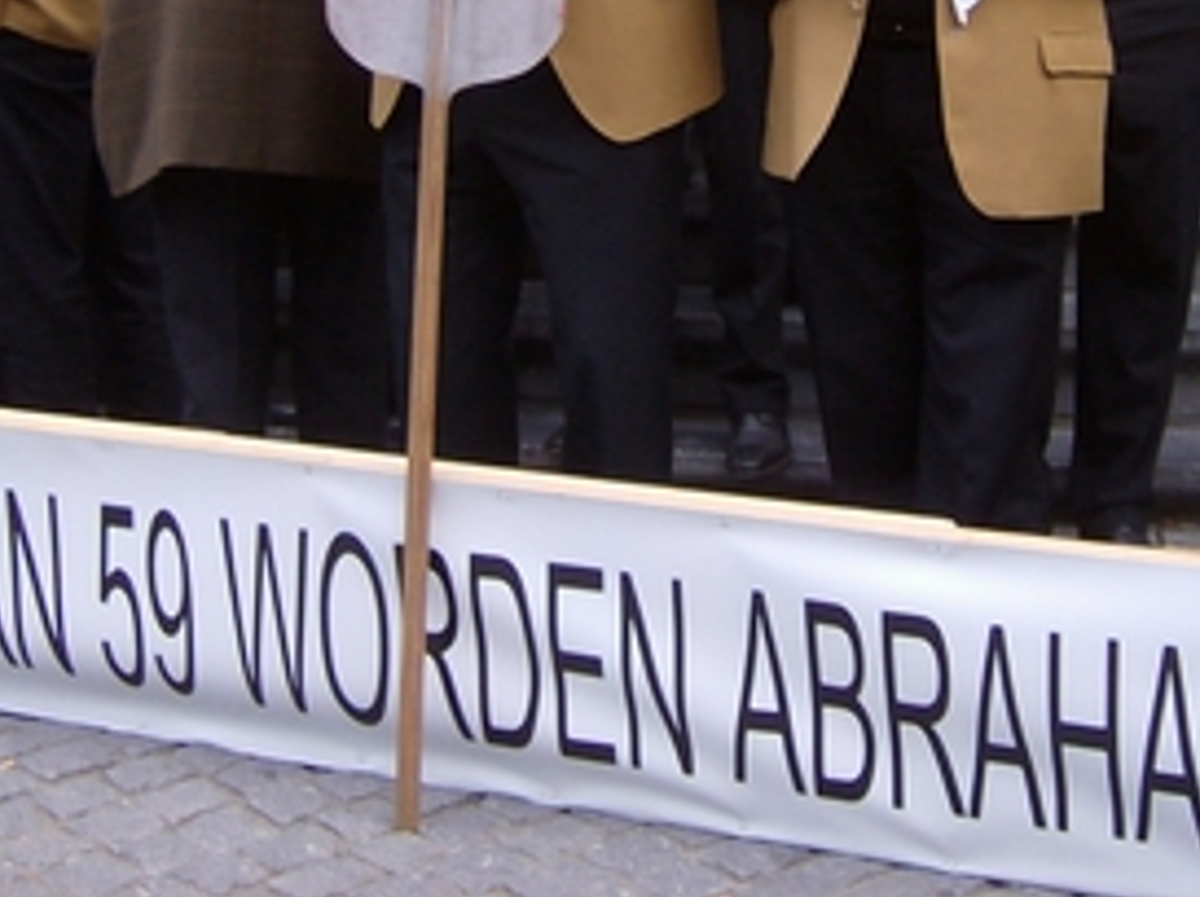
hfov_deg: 24.7
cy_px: -81
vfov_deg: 18.0
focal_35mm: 79
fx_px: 2735
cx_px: 760
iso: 100
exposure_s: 1/137
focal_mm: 6
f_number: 2.8
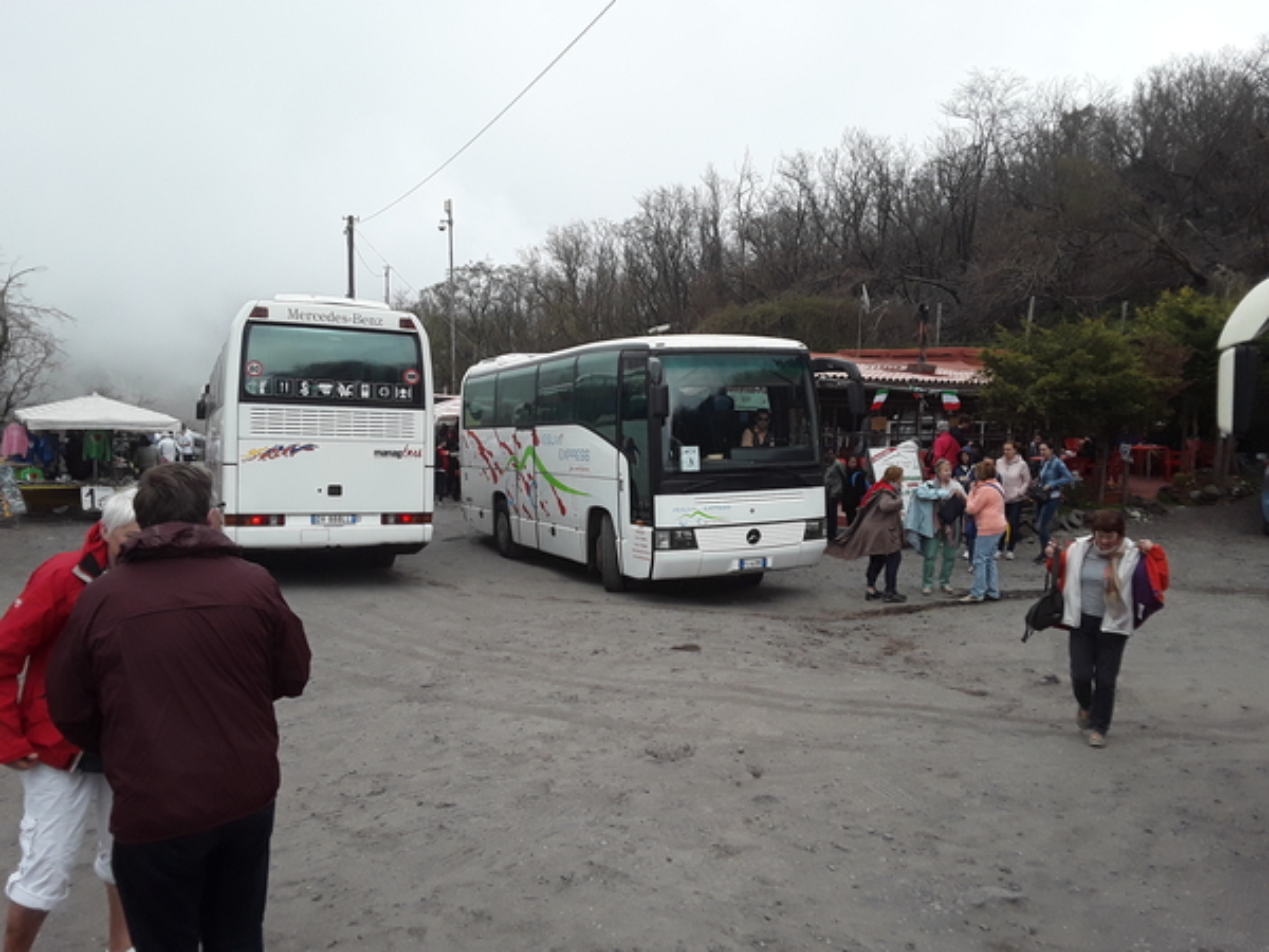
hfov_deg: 65.3
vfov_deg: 51.4
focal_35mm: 27
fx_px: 990
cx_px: 634
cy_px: 476
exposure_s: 1/1241
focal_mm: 2.91
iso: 40
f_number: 1.9
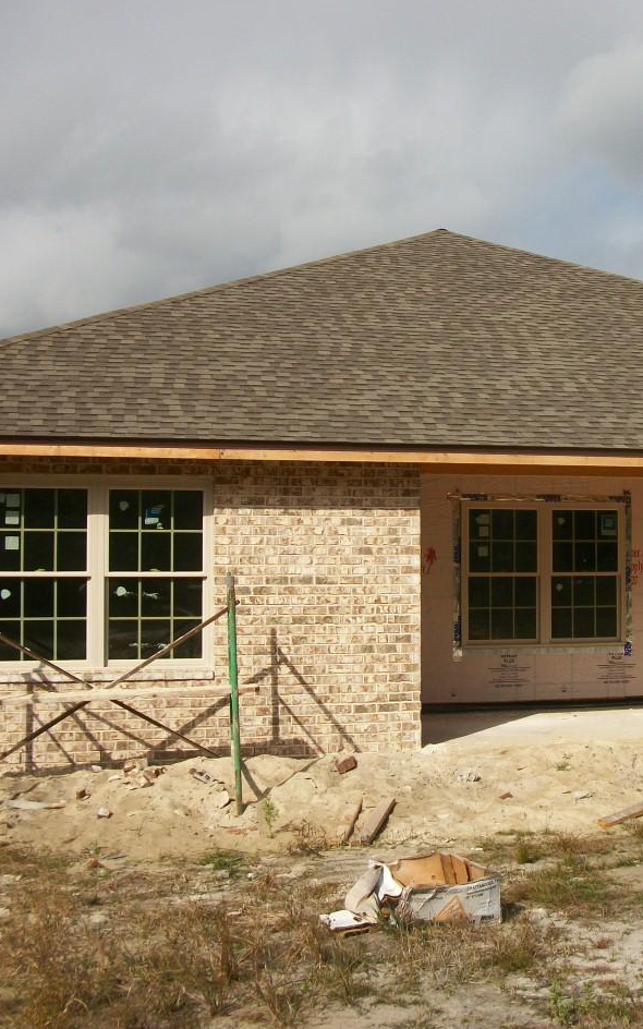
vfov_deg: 43.5
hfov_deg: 27.6
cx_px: 484
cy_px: 518
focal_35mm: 46
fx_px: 1290
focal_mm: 5.7
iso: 80
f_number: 8.8
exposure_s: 1/320
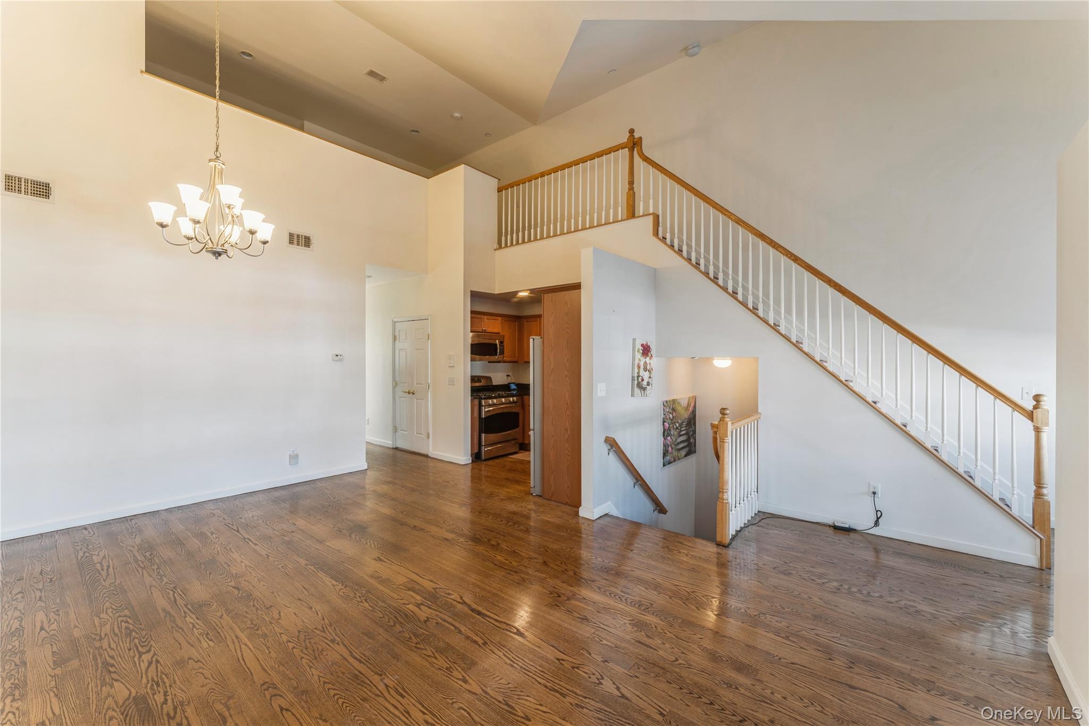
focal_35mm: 14
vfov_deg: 81.2
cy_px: 363
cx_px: 544
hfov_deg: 104.3
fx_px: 423
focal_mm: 14
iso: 100
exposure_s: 1/1.67
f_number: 11
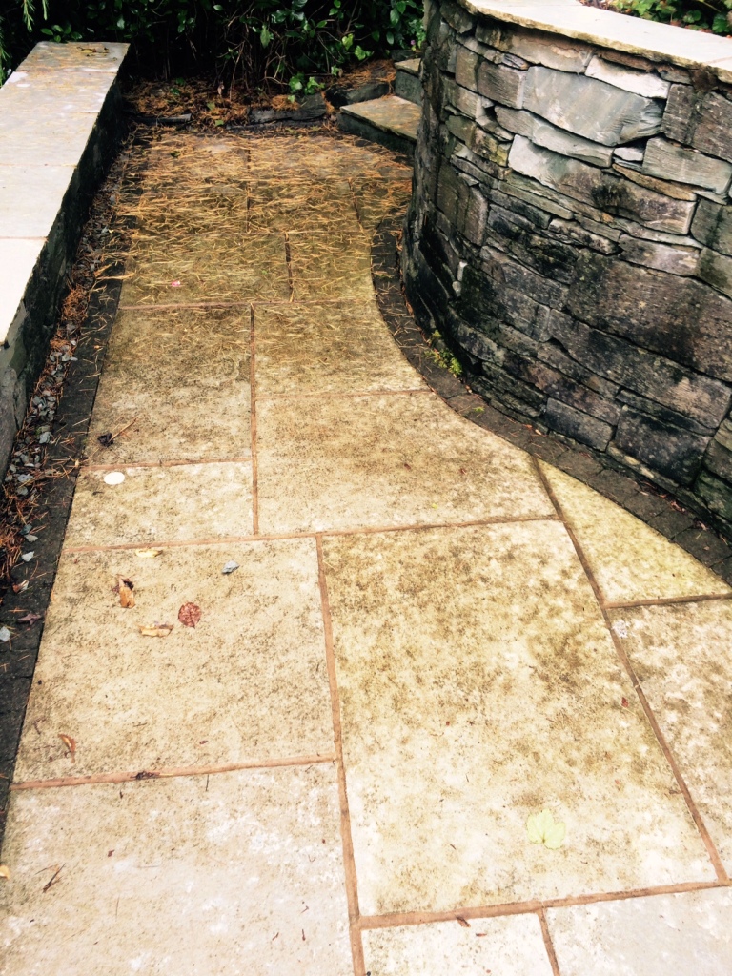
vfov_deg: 61.7
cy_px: 488
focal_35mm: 29
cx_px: 366
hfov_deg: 48.2
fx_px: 818
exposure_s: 1/120
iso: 50
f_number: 2.2
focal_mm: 4.15
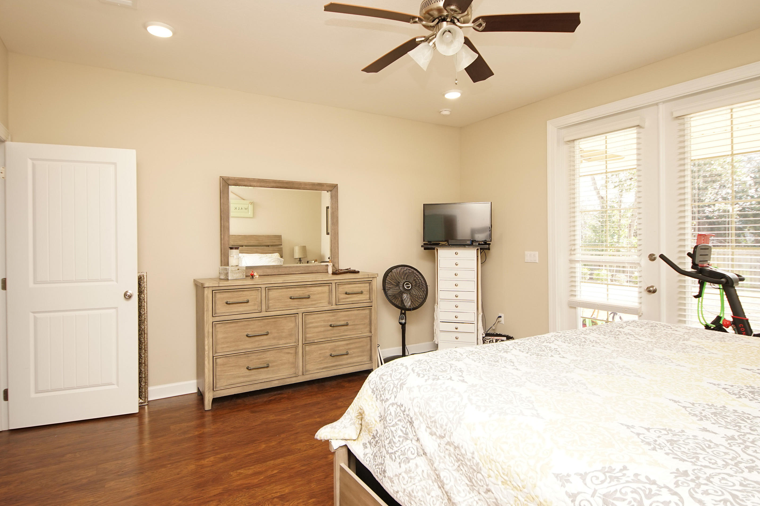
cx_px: 381
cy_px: 246
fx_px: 401
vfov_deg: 64.5
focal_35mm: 19
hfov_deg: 86.9
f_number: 5
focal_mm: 12
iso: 400
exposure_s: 1/60
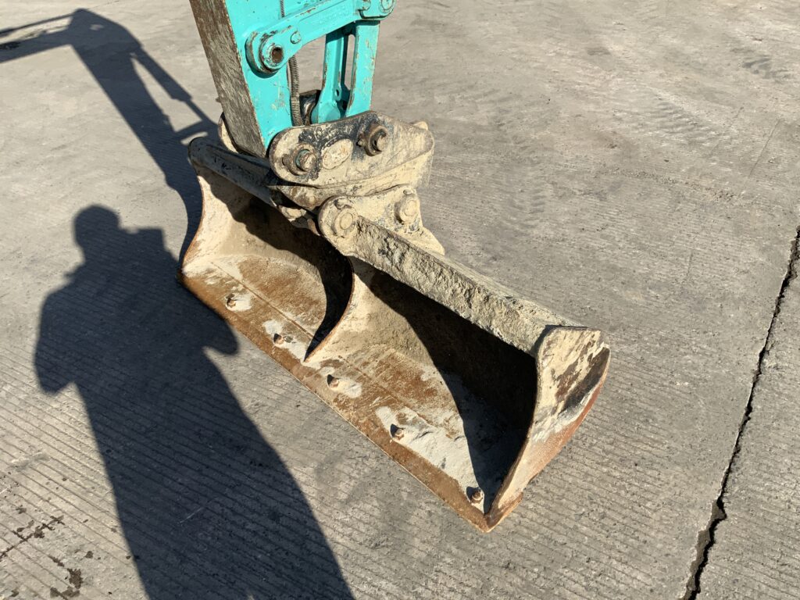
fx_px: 670
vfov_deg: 48.2
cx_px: 400
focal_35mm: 29
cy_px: 300
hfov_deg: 61.7
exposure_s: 1/2141
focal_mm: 3
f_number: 1.8
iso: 16
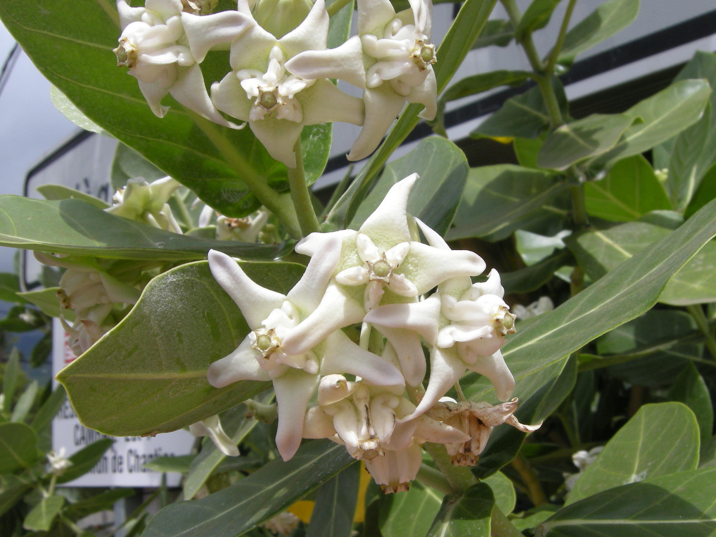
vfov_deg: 38.7
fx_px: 765
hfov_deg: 50.1
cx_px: 351
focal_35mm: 37
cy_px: 278
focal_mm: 7.5
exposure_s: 1/271
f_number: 6.1
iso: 64
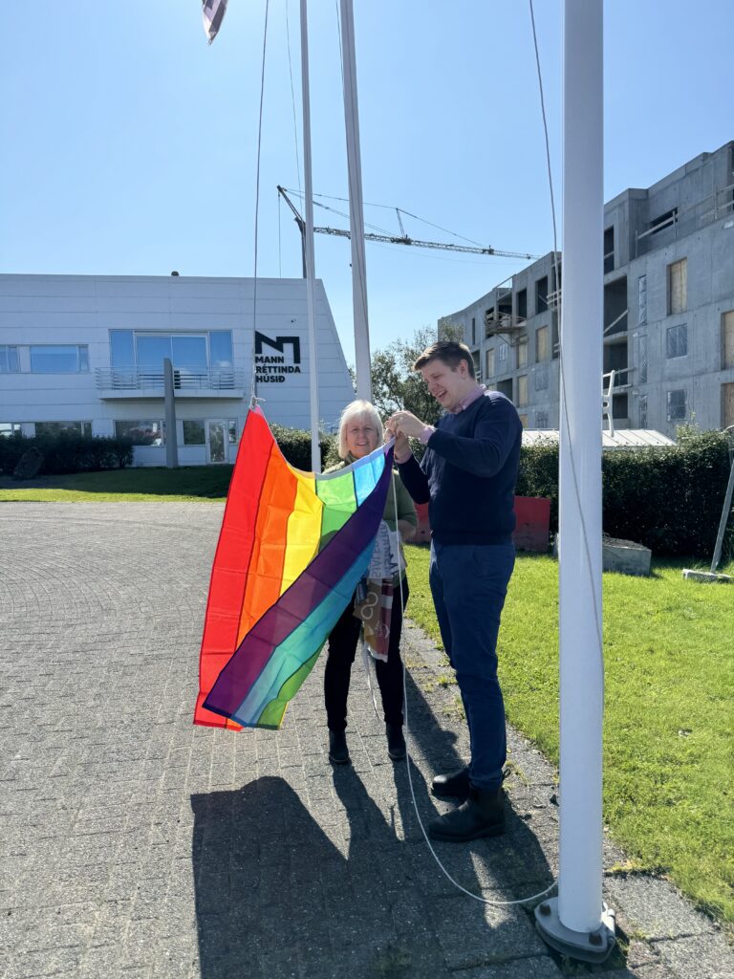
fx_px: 679
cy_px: 490
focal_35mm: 24
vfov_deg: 71.6
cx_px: 367
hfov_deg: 56.8
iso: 80
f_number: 1.78
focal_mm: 6.76
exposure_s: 1/3413
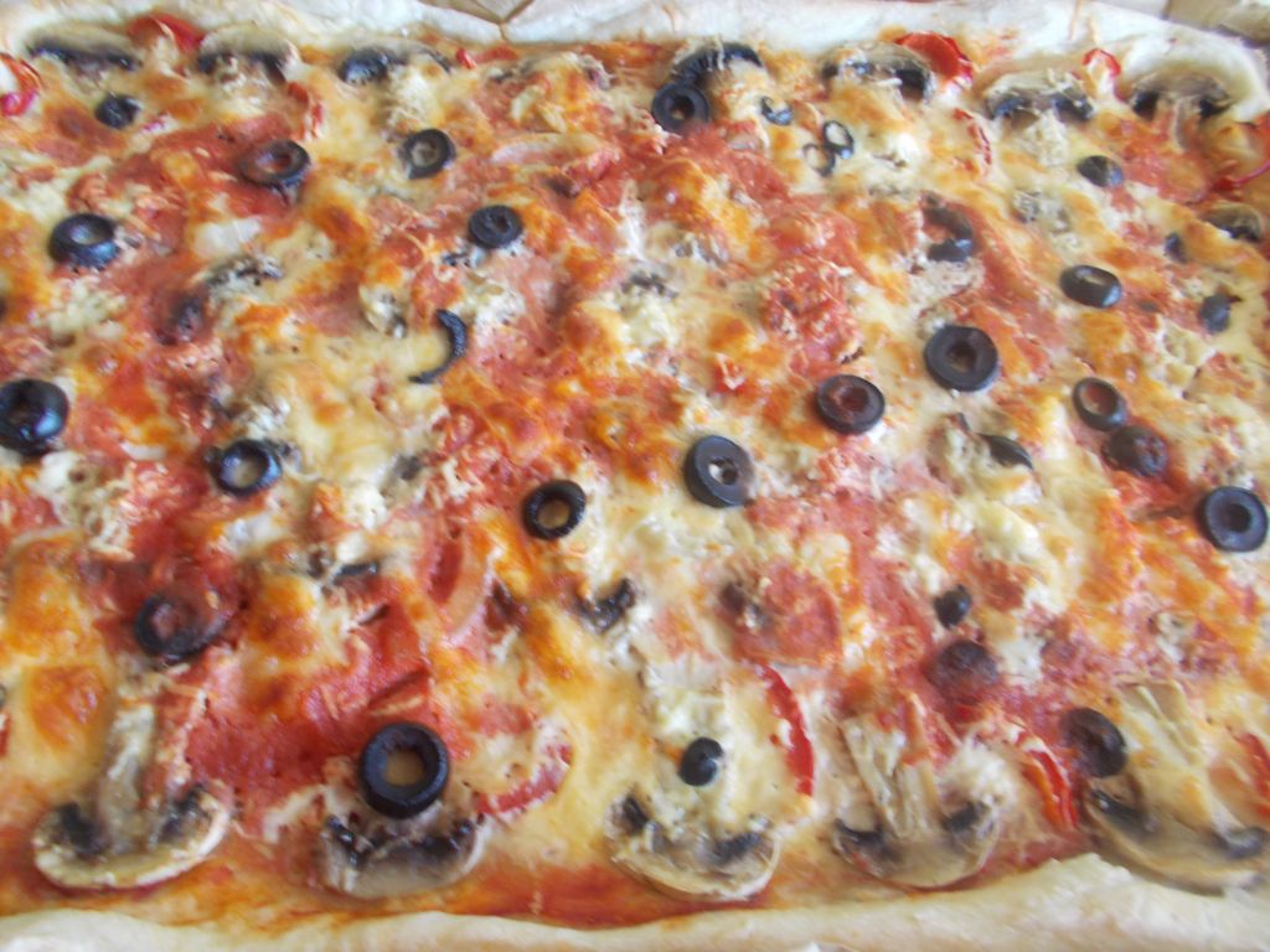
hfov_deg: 67.3
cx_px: 635
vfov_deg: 53.1
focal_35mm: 26
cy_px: 476
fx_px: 954
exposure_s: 1/10
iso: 200
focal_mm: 4.6
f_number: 3.2
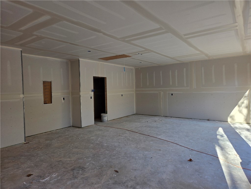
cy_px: 94
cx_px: 126
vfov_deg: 58.9
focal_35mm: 23
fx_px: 167
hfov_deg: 73.9
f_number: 1.8
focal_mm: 5.4
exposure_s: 1/180
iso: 32
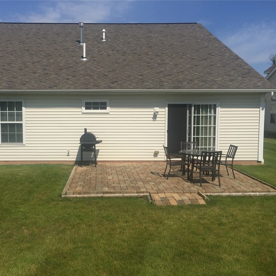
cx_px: 102
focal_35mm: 35
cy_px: 141
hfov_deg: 46.8
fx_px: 316
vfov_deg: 47.2
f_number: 2.2
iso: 32
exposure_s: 1/4950
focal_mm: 4.15
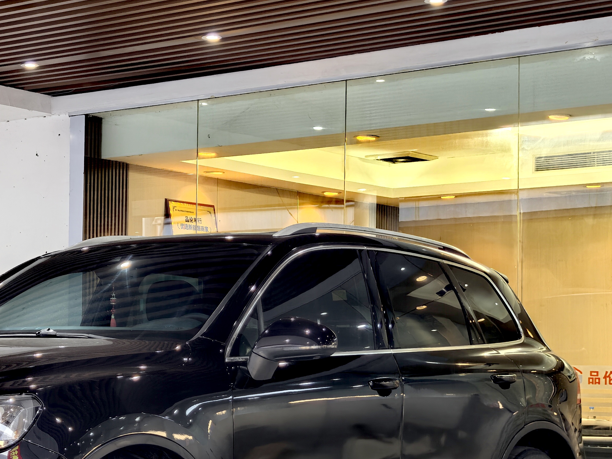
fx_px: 1662
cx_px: 113
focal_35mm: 94
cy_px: 303
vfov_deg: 15.7
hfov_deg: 20.6
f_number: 1.4
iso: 50
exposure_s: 1/104
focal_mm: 6.98
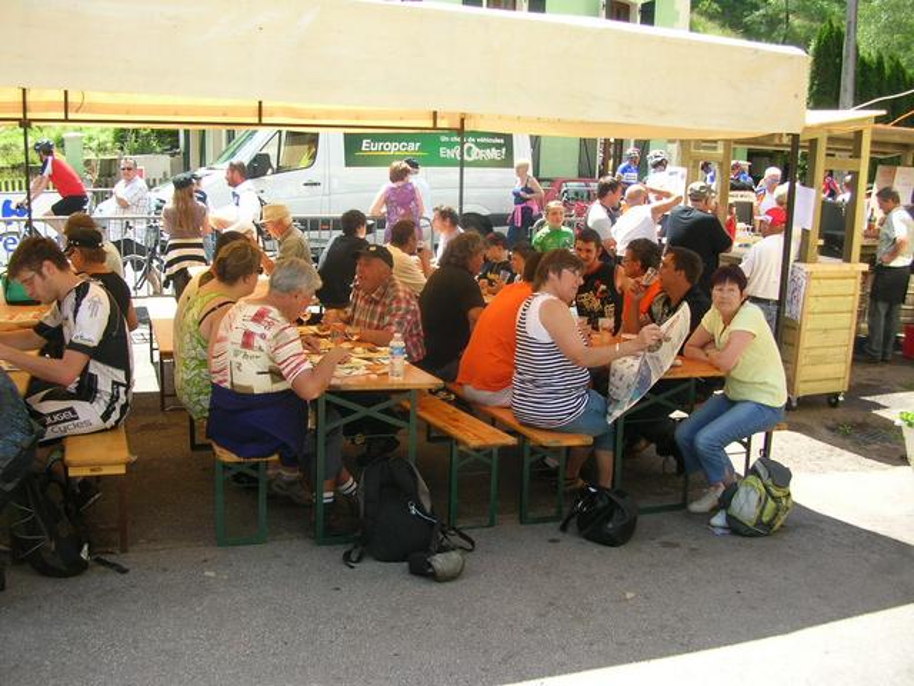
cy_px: 343
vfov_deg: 40.7
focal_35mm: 35
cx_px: 457
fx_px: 924
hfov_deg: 52.6
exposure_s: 1/217
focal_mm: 5.8
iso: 50
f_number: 2.8
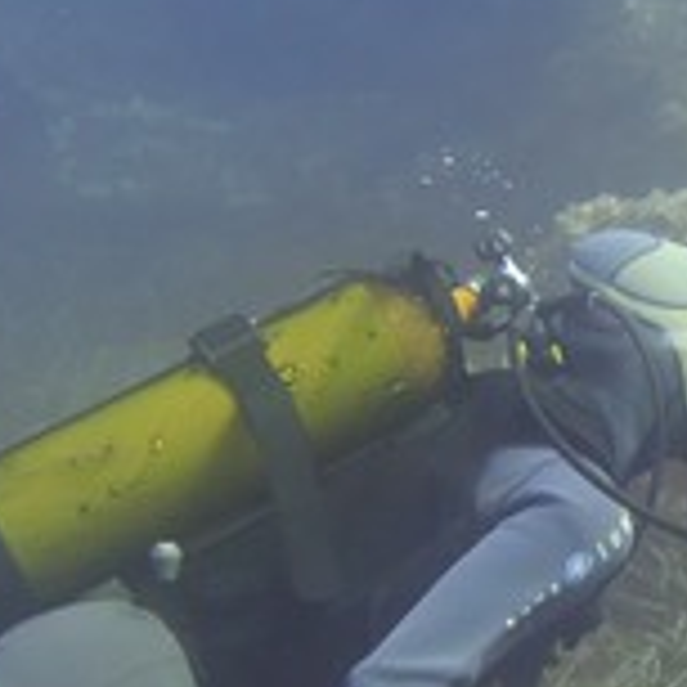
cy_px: 530
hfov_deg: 14.6
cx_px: 732
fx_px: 2627
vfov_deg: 14.8
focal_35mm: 117
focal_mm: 50
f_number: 8
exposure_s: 1/200
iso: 1600
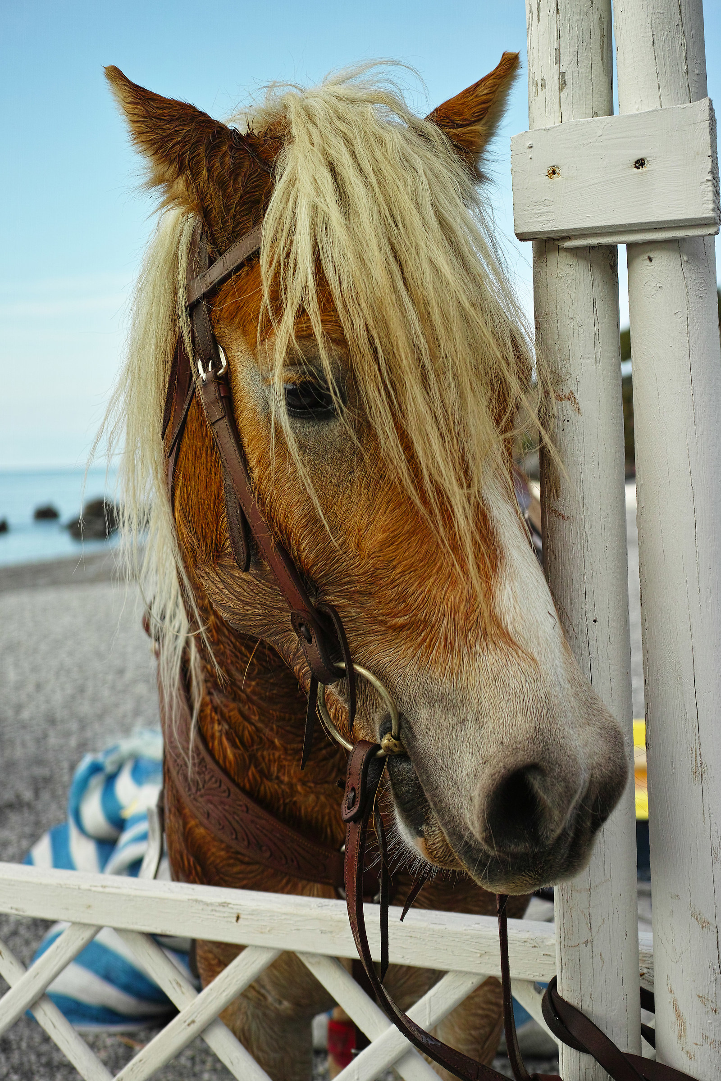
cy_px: 540
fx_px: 1352
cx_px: 360
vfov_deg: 43.6
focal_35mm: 45
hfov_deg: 29.9
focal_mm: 30
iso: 100
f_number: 2.8
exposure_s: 1/1250
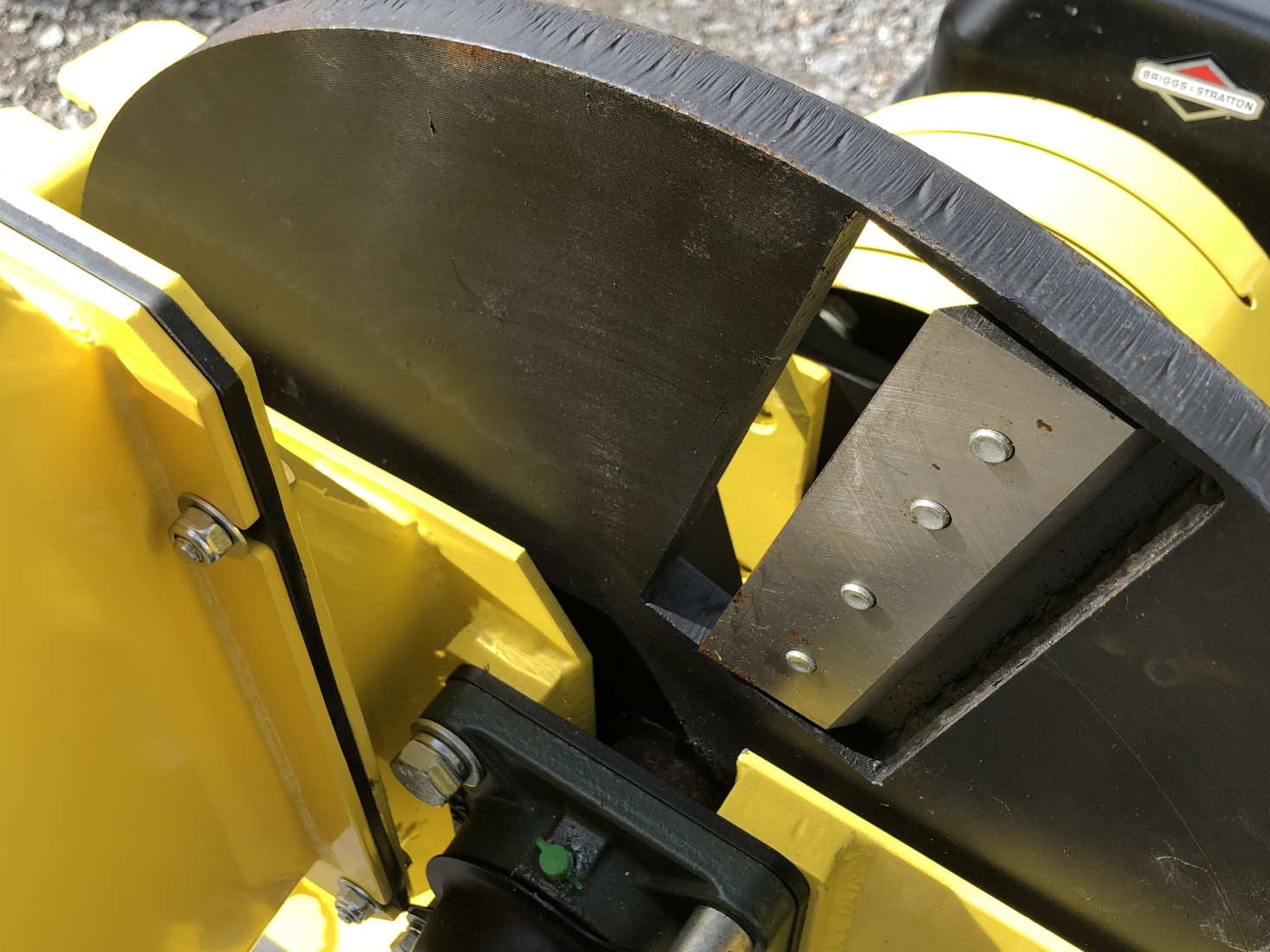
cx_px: 697
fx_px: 1394
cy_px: 543
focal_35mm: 38
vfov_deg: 37.6
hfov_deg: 48.9
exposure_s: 1/528
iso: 20
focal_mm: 3.99
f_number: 1.8
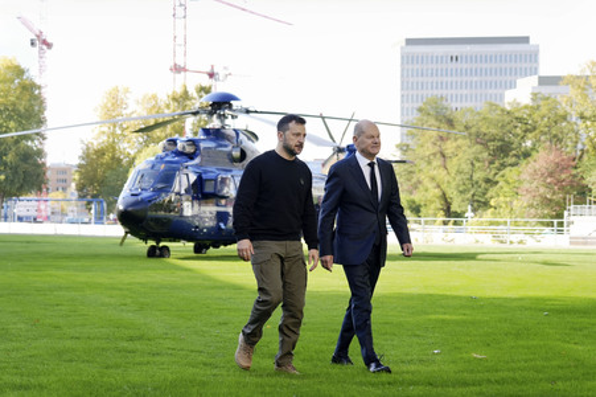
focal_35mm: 105
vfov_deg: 13.0
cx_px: 298
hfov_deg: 19.5
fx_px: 1737
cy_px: 198
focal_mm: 70
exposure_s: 1/250
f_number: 5
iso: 250
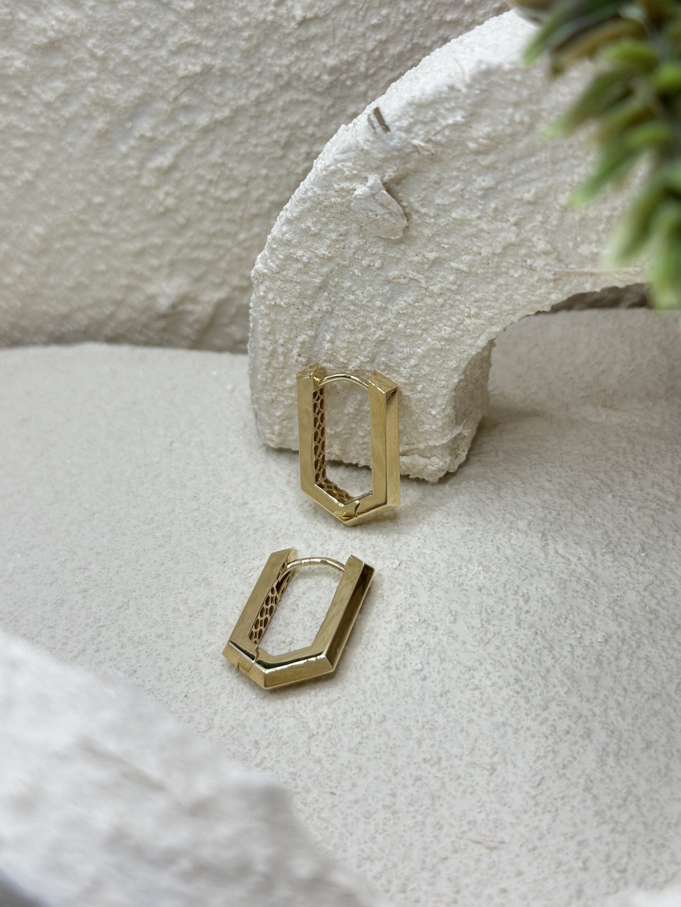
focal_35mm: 48
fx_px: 1259
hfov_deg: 30.3
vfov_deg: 39.7
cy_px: 454
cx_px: 340
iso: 80
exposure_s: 1/642
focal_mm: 6.86
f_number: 1.78
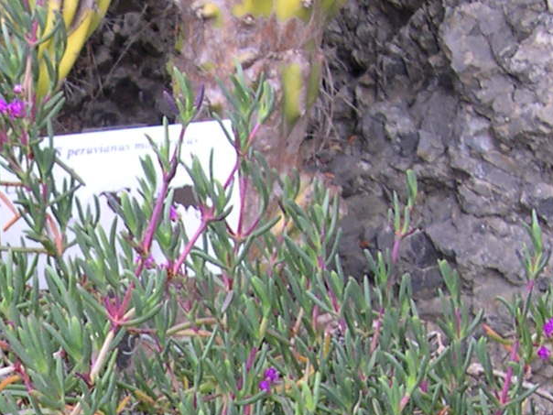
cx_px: -140
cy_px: 634
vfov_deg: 10.0
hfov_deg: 13.4
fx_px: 2284
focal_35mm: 143
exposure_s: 1/58
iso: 100
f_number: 2.8
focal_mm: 8
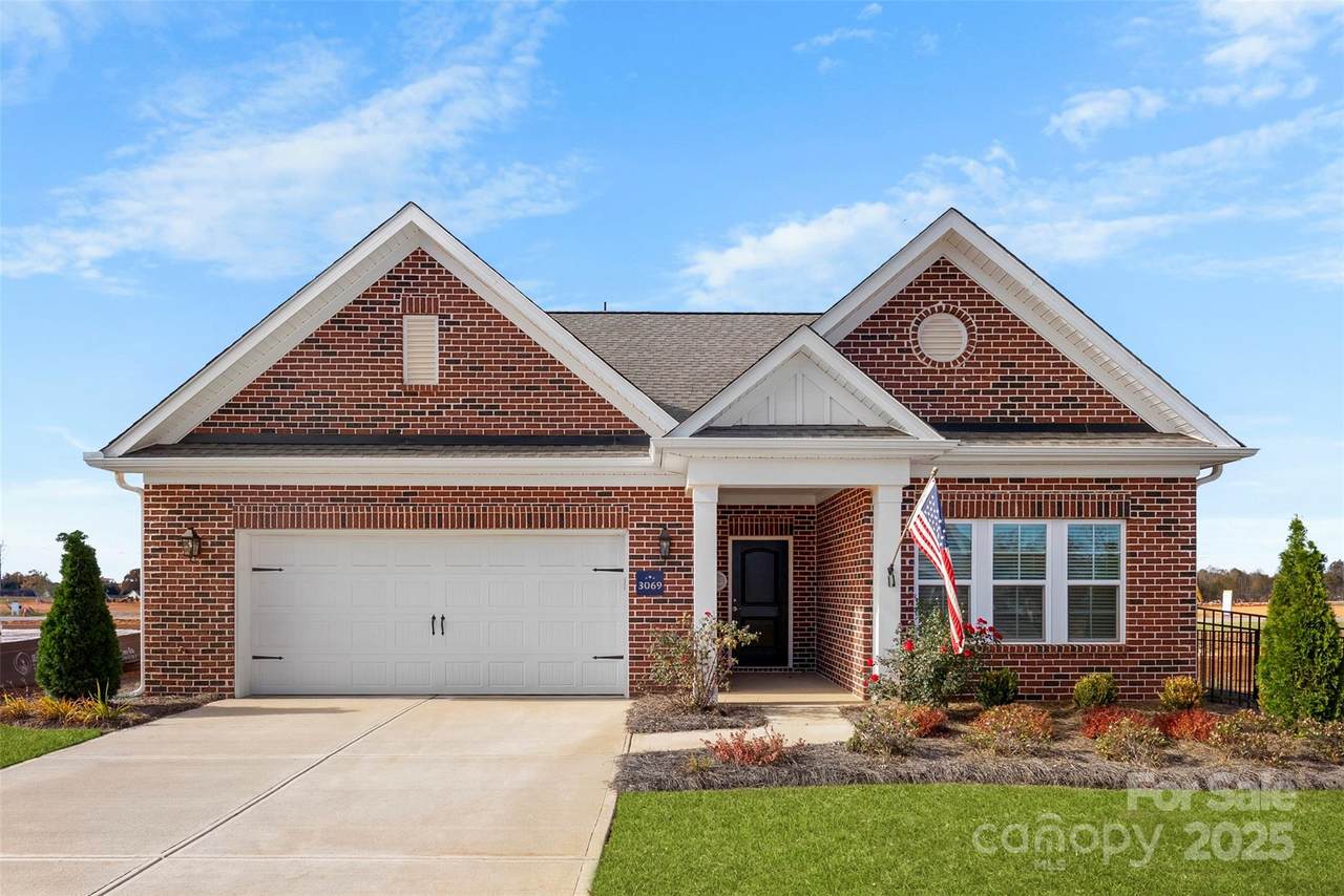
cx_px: 672
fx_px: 721
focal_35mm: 19
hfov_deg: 86.0
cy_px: 448
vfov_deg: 63.8
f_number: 9
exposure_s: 1/400
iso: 1250
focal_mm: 19.3
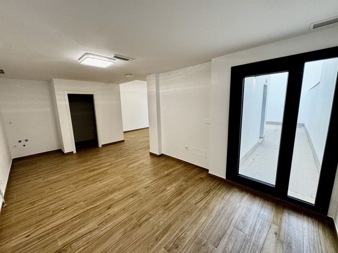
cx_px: 169
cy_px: 126
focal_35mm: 14
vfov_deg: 85.6
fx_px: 137
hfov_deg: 102.1
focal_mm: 2.22
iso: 100
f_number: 2.2
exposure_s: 1/100
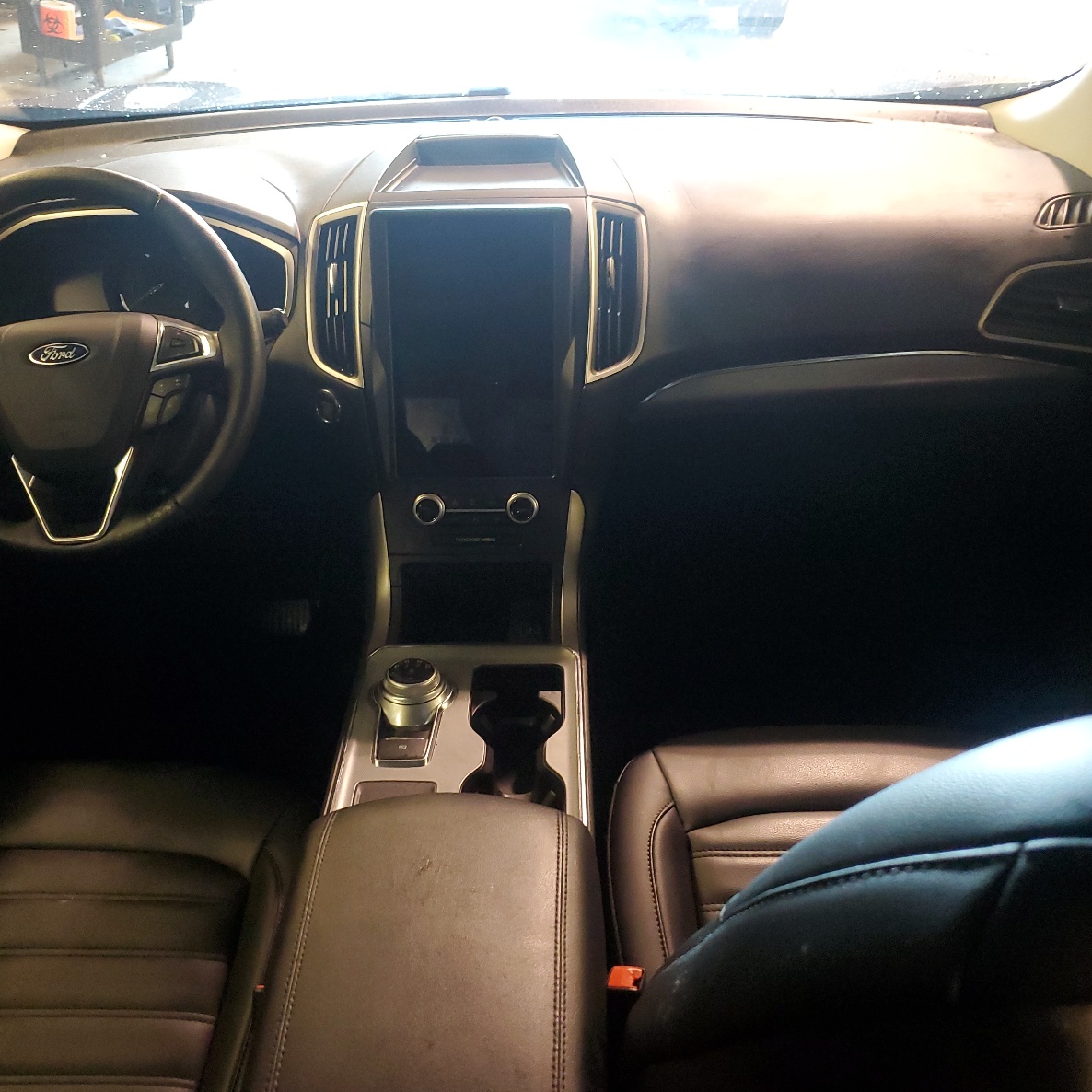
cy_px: 551
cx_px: 517
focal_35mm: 31
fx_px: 1106
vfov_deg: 52.5
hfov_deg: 52.5
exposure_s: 1/24
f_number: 1.5
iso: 301
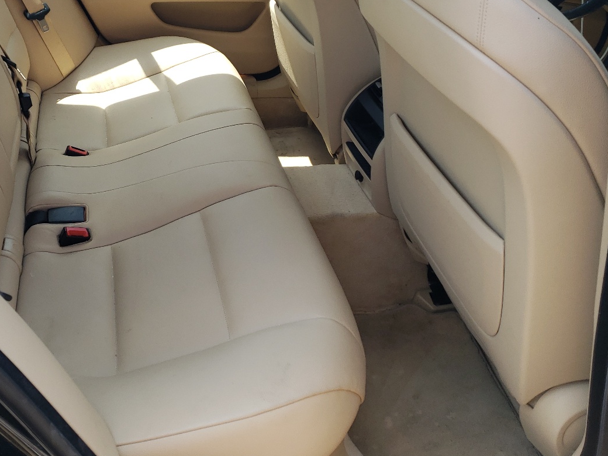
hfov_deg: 46.2
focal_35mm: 40
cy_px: 132
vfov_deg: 35.4
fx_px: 703
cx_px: 214
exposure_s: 1/667
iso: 50
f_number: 1.5
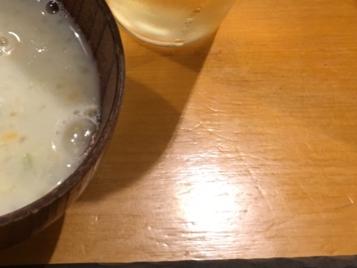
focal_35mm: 65
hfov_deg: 28.6
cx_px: 30
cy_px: 26
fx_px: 671
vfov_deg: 22.1
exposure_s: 1/30
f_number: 2.2
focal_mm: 4.15
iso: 100
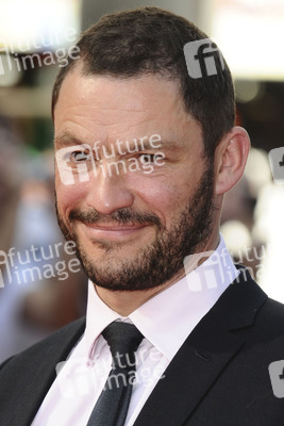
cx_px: 142
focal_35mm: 300
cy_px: 213
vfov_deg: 6.9
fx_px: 3547
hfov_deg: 4.6
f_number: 6.3
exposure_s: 1/250
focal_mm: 200
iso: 200
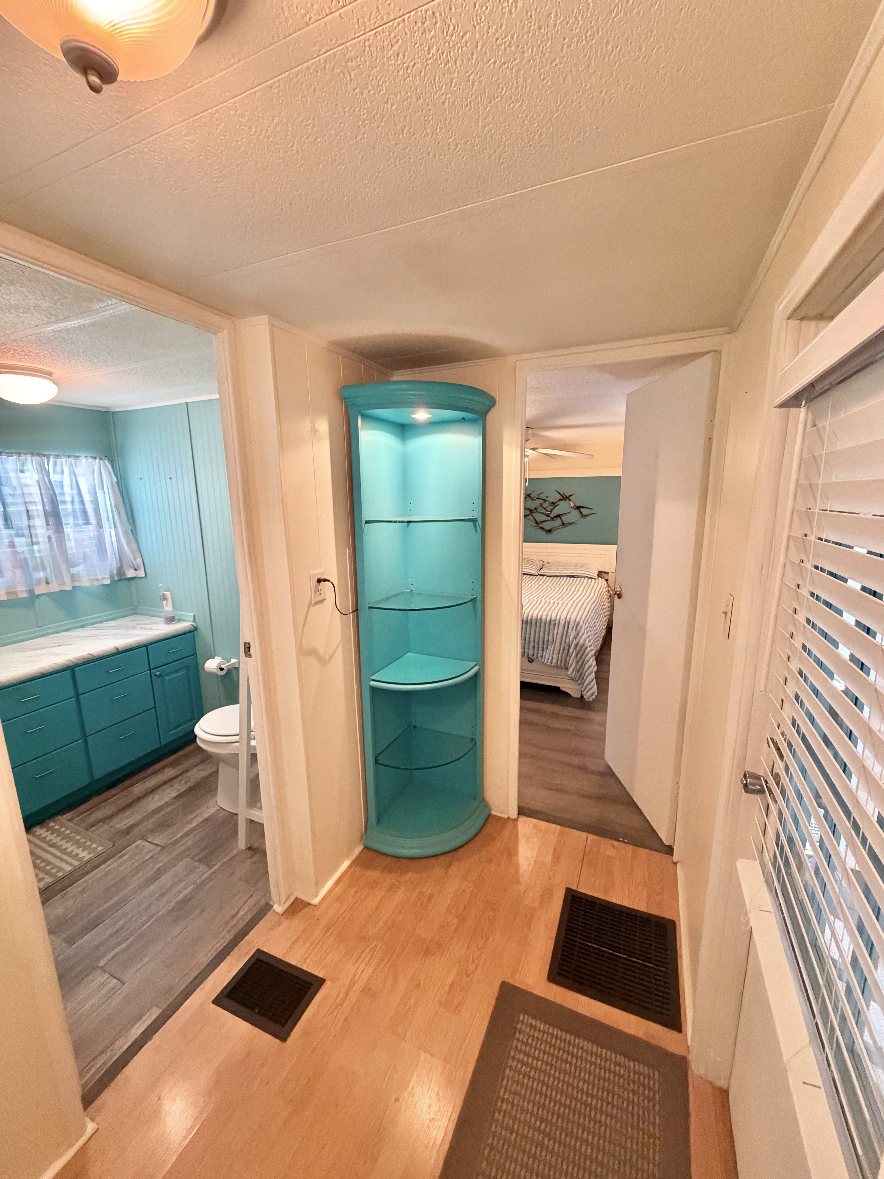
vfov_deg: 102.1
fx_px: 477
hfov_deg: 85.7
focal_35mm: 14
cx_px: 442
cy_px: 590
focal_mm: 2.22
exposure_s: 1/60
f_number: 2.2
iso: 640
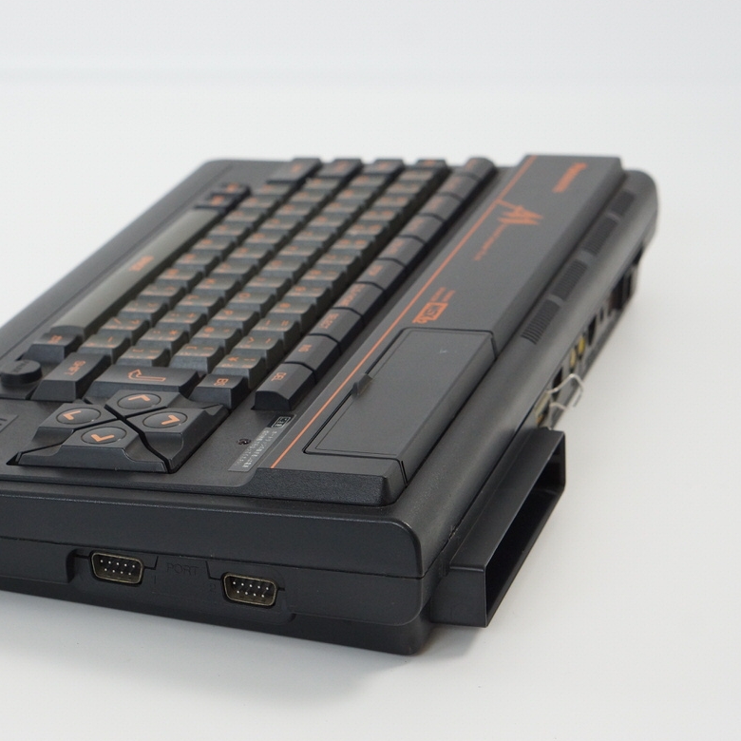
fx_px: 2373
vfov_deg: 17.7
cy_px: 373
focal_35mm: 98
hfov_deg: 17.7
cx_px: 264
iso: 800
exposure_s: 1/80
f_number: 6.3
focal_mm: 50
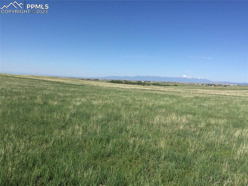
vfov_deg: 45.4
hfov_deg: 58.4
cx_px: 124
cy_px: 93
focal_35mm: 31
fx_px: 222
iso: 25
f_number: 2.4
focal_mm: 3.3
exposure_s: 1/1698
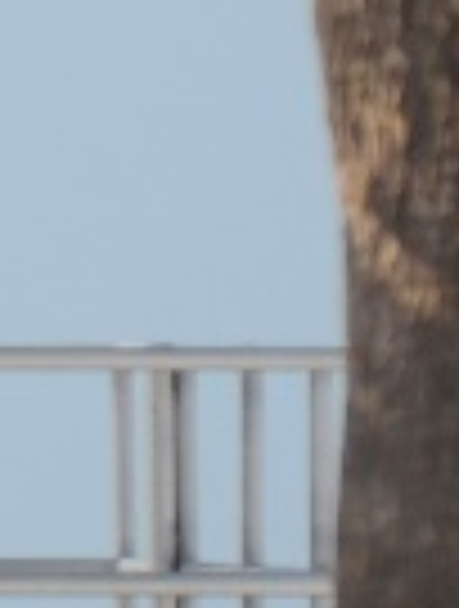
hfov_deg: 0.8
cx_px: -1116
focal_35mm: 1785
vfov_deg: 1.1
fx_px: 31404
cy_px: -20
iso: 320
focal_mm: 105
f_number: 5.6
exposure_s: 1/2000
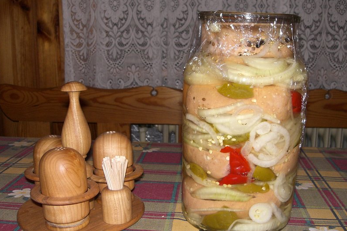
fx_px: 386
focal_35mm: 40
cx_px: 174
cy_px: 124
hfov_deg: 48.5
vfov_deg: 33.4
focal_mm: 6.3
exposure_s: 1/60
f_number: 3.1
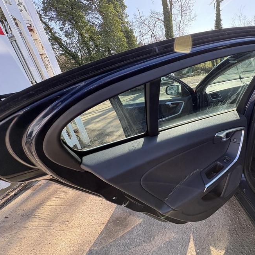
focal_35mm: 17
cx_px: 173
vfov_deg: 84.0
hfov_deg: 80.8
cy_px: 125
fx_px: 142
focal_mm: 2.22
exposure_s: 1/216
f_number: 2.2
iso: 50
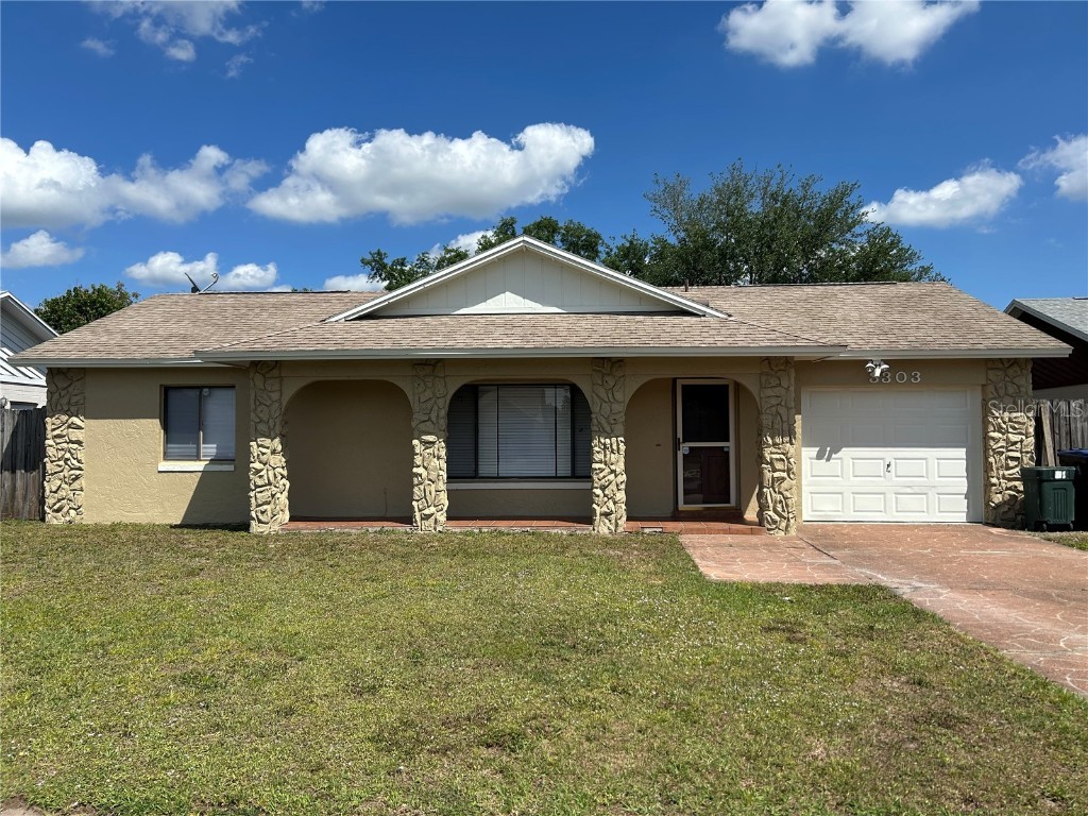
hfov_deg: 67.3
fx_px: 817
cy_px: 408
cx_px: 544
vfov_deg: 53.1
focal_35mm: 26
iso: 50
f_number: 1.5
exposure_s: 1/5882
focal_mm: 5.7
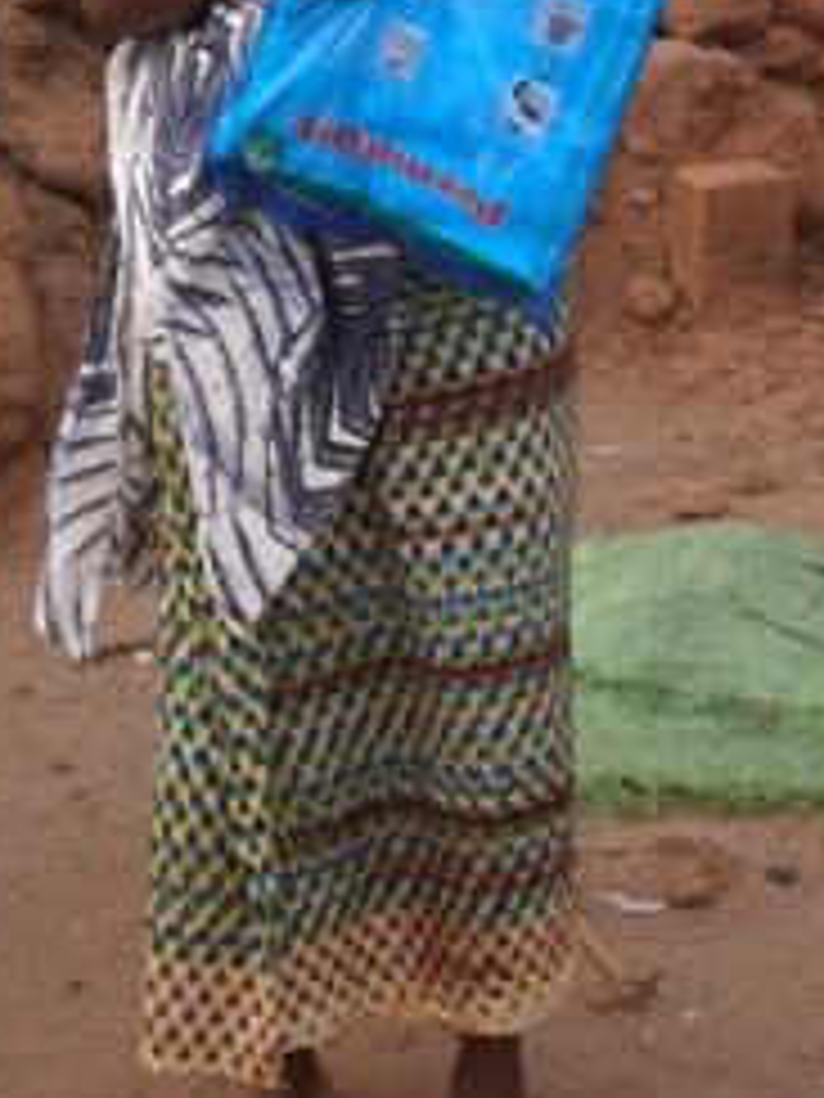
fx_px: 2856
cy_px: 342
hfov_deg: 16.4
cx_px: 349
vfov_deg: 21.7
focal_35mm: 90
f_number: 4.5
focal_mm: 7.8
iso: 120
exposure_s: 1/45
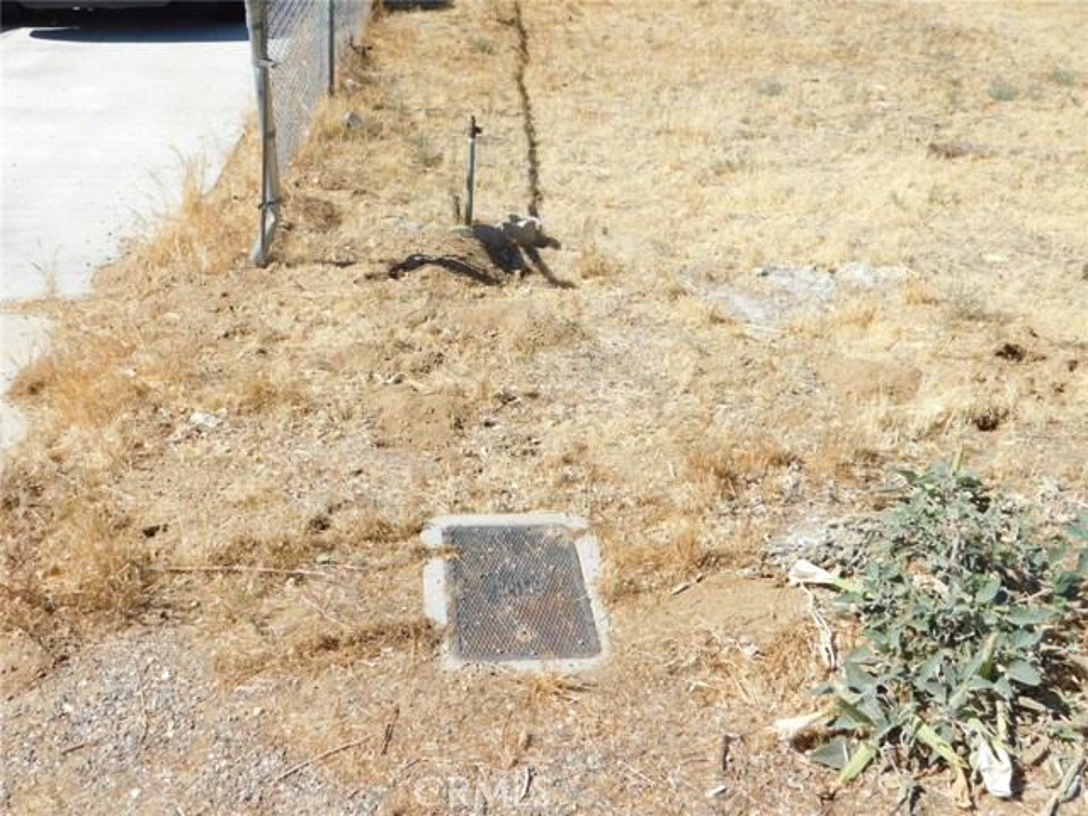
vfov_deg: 39.7
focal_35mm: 36
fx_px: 1131
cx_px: 544
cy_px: 408
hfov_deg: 51.4
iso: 125
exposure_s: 1/1000
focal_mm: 6.3
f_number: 3.5
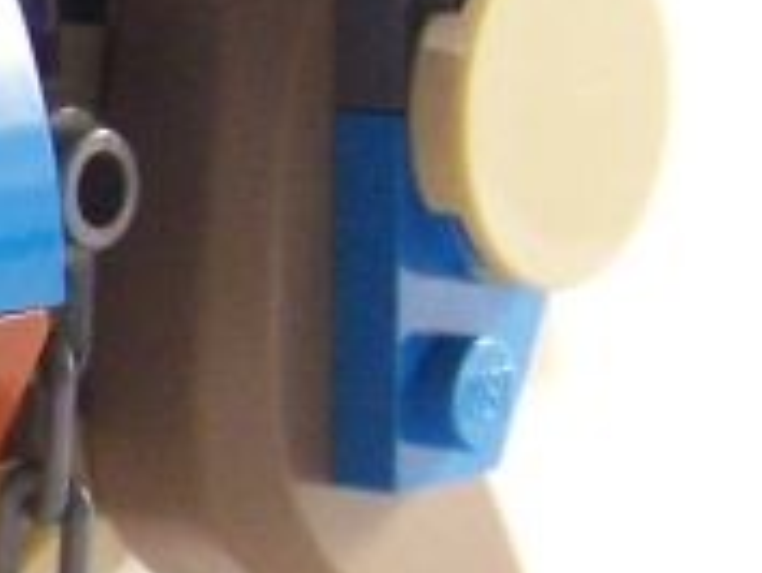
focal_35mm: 249
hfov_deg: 7.7
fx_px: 5485
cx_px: -629
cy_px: 371
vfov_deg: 6.0
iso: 200
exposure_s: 1/30
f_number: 3.6
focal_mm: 7.1
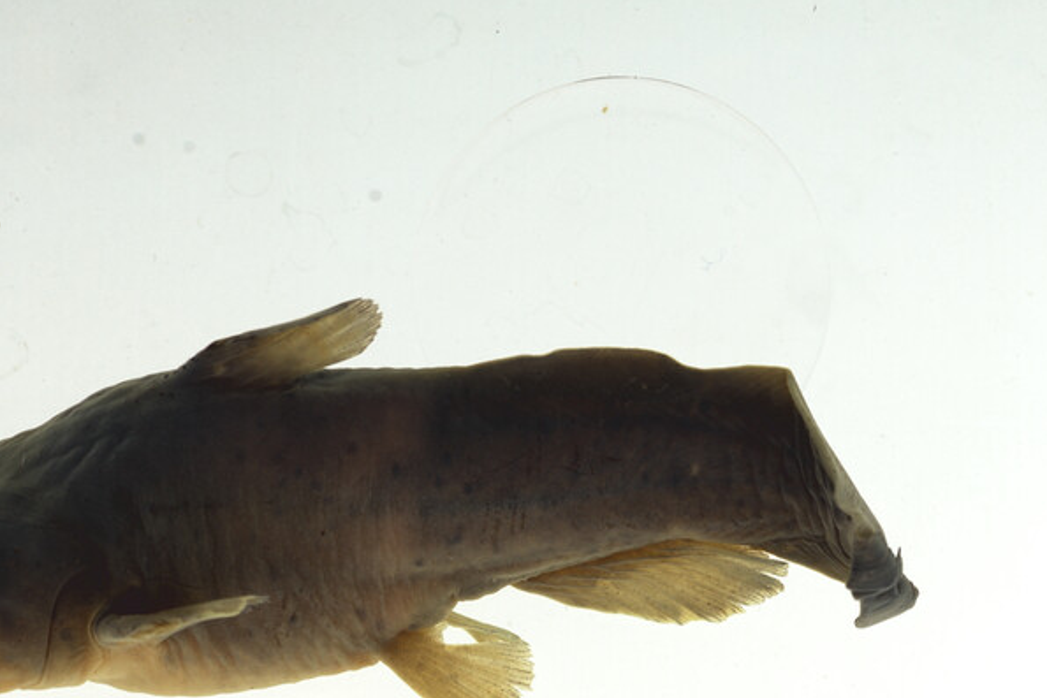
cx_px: 760
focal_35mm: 121
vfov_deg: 11.2
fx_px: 3520
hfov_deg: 16.8
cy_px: 699
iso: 100
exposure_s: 1/160
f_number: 10
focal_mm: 60
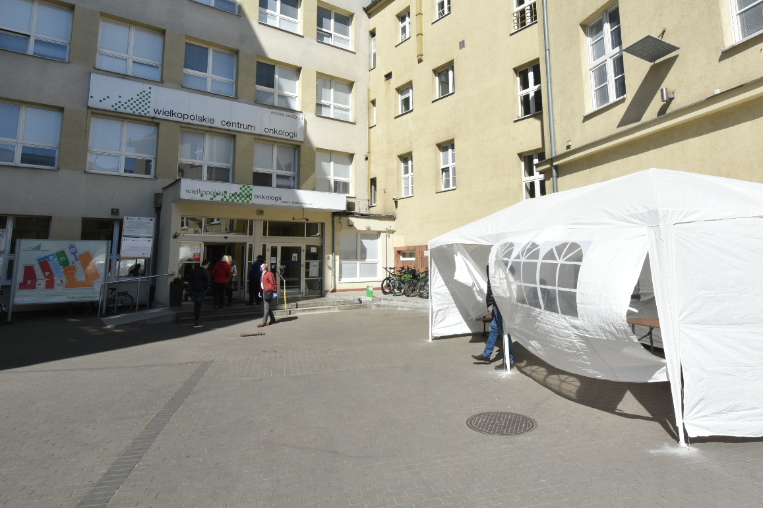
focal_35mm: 21
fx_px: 445
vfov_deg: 58.5
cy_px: 183
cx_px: 402
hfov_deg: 81.1
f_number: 13
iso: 400
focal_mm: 10
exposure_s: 1/640
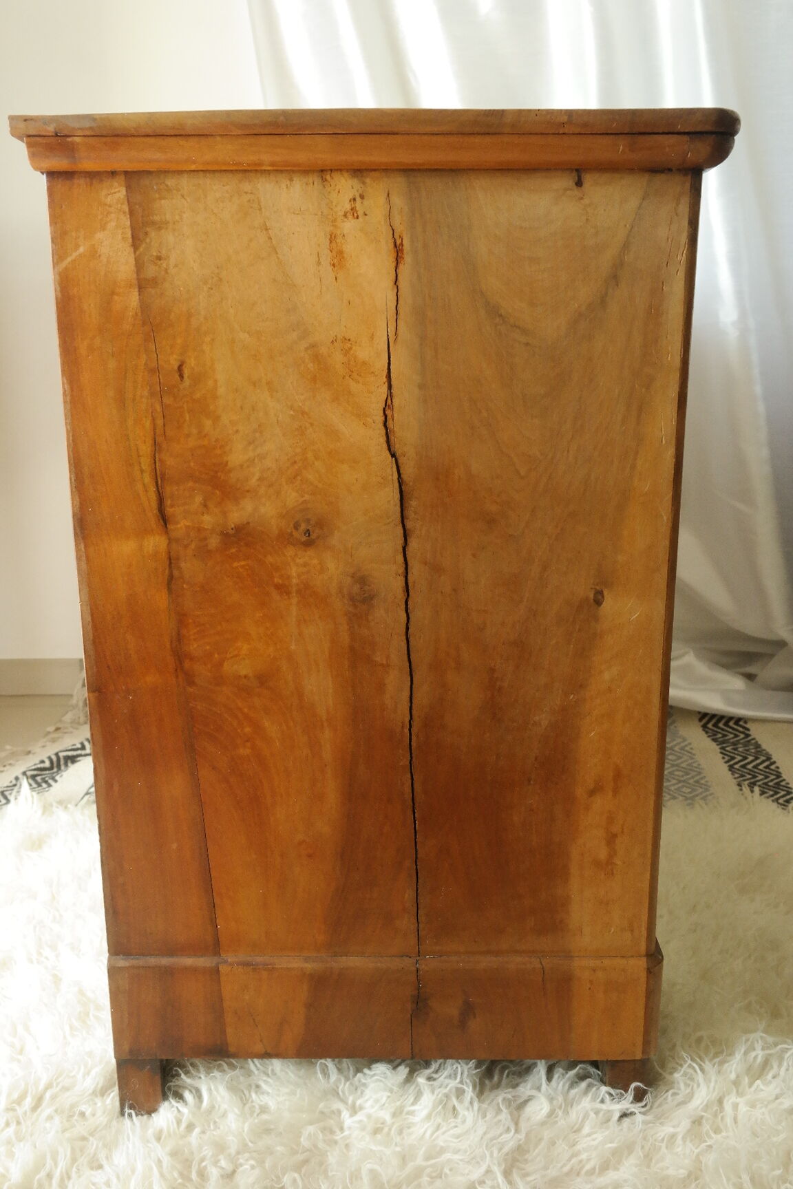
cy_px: 594
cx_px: 396
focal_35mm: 30
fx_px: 991
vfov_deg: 61.9
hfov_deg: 43.6
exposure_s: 1/30
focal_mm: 20
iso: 1600
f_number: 5.6
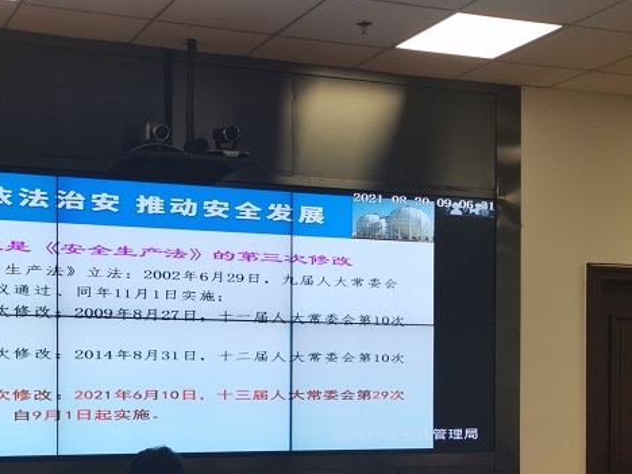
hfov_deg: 29.6
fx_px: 1187
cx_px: 205
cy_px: 400
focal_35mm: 65
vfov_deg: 22.2
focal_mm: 5.58
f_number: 1.8
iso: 80
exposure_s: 1/179
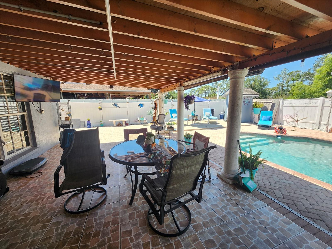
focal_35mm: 13
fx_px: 125
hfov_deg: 106.2
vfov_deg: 89.9
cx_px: 166
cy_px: 124
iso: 40
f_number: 2.2
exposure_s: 1/457
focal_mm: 1.74
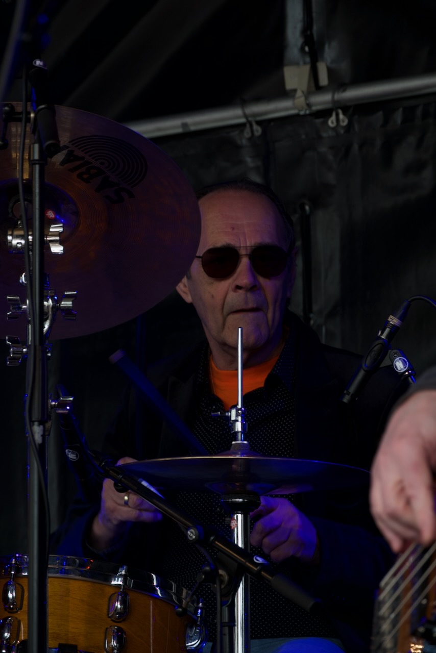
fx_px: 3758
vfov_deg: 9.9
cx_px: 218
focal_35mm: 207
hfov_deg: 6.6
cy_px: 326
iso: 100
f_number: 4
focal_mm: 75.77
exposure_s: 1/125
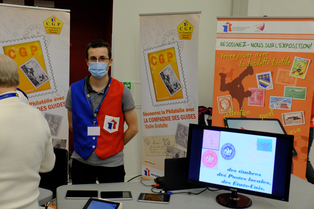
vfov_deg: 35.1
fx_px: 331
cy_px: 104
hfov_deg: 50.7
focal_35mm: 38
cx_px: 157
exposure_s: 1/58
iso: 1600
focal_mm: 25.4
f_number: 4.5
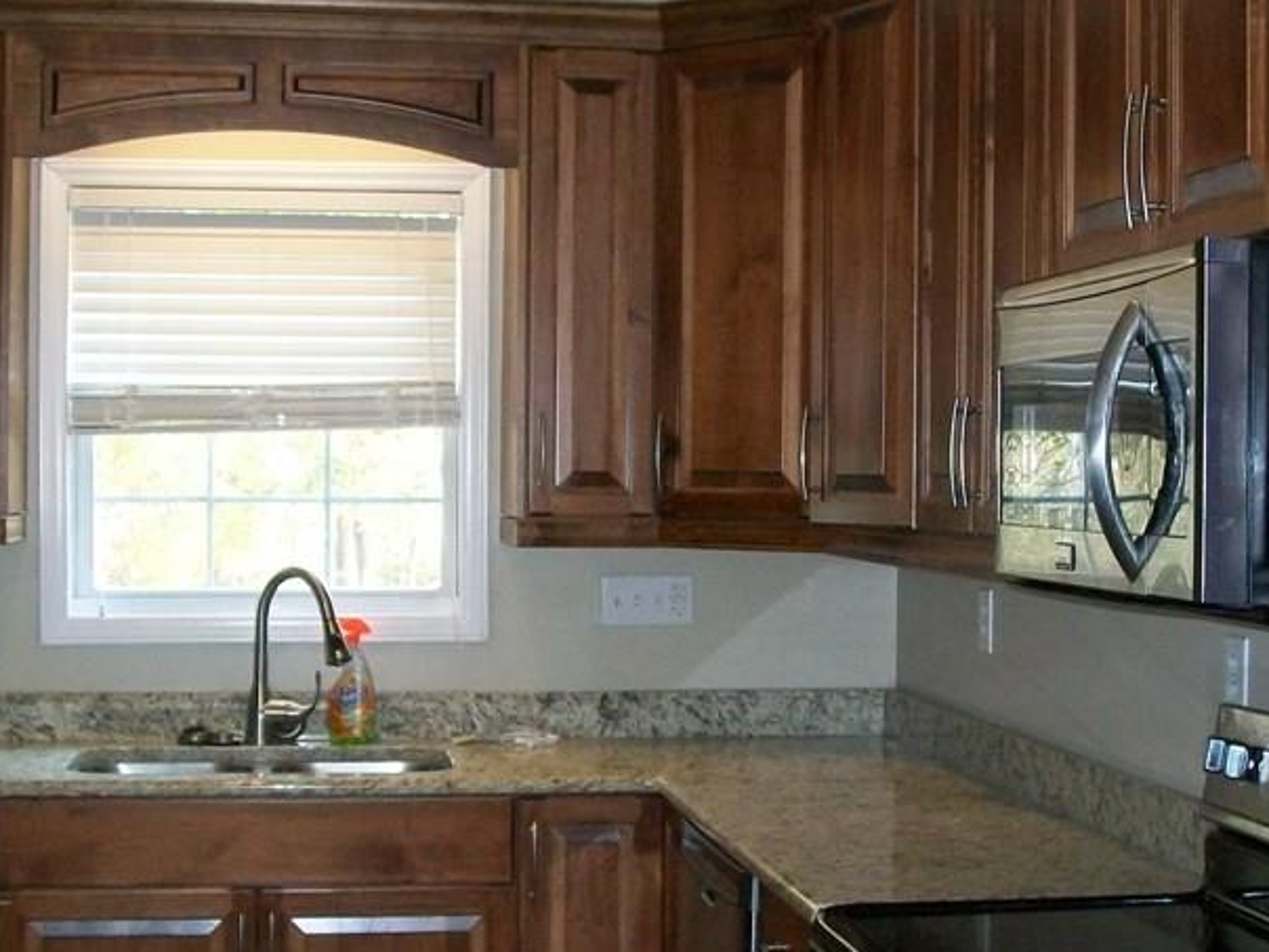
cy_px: 536
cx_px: 651
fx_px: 2236
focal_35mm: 61
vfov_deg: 24.0
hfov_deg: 31.7
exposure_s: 1/60
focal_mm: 6
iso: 160
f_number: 2.7
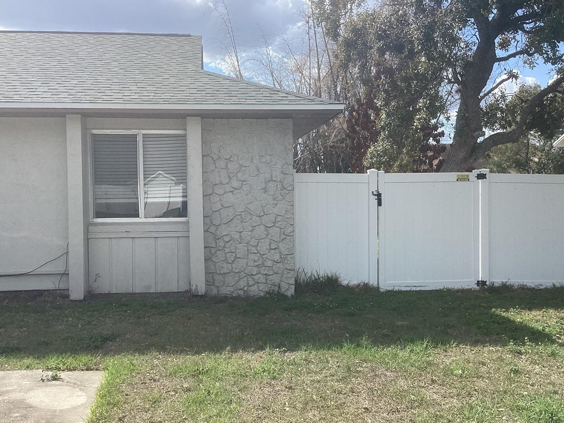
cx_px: 287
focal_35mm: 39
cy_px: 222
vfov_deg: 36.8
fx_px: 635
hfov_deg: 47.9
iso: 25
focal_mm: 3.3
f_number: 2.4
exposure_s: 1/1116
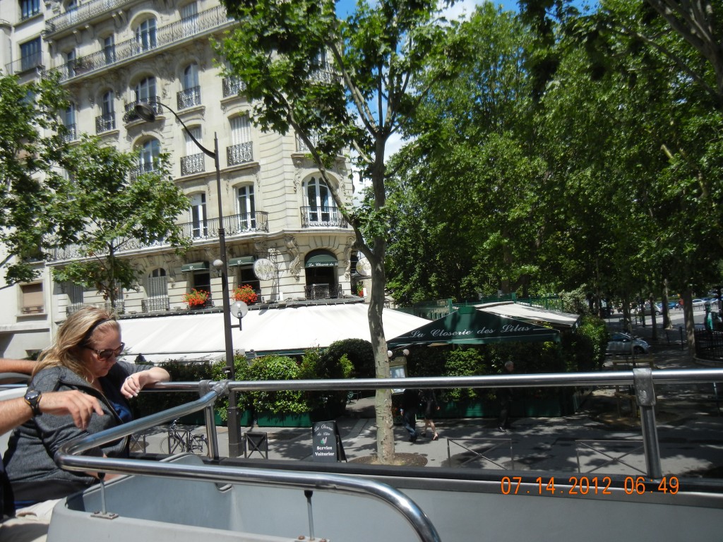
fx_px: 627
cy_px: 271
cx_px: 362
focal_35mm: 30
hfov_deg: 60.0
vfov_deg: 46.8
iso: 160
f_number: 7
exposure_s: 1/396
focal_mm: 5.4
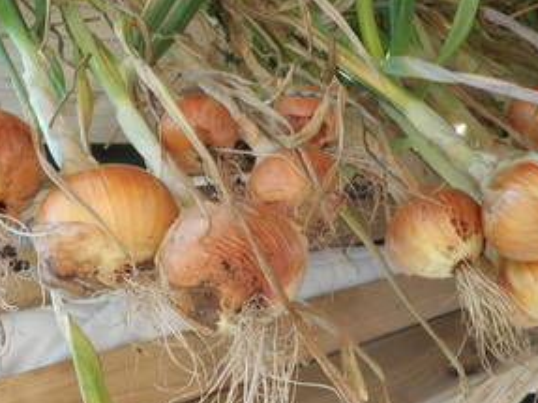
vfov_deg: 36.8
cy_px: 217
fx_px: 606
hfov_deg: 47.8
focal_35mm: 39
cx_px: 304
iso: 50
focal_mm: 5
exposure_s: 1/30
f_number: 3.5
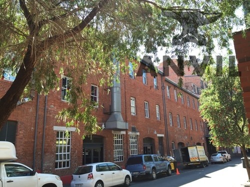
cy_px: 94
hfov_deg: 61.7
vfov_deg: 48.2
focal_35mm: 29
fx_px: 209
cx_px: 125
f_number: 2.2
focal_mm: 4.15
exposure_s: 1/176
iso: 32
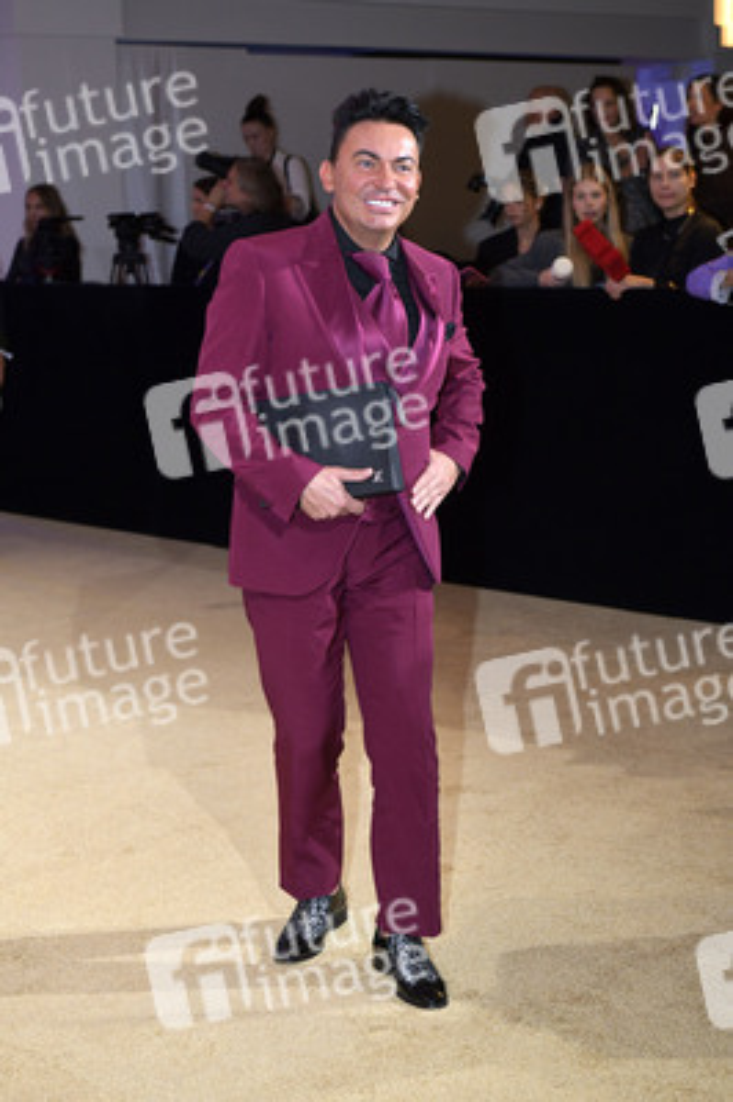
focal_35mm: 62
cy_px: 551
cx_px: 366
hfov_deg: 21.9
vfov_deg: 32.4
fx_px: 1897
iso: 1250
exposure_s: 1/200
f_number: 5.6
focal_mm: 62
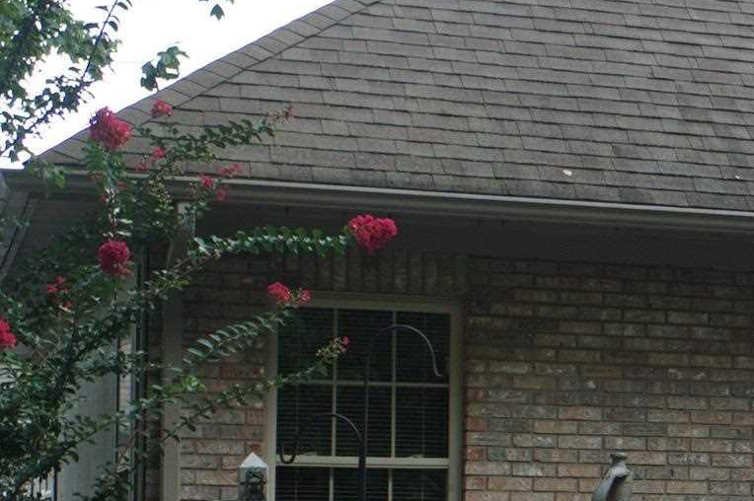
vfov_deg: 10.9
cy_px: 502
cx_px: 1169
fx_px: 2594
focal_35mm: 124
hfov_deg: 15.2
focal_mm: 21
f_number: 4.5
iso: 100
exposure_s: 1/160
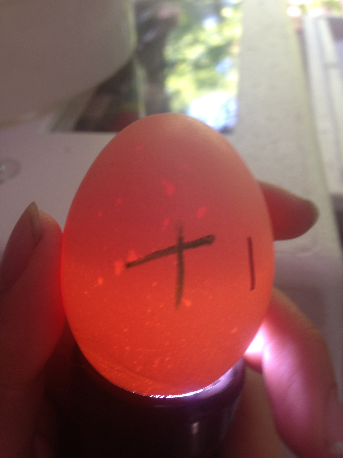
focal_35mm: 33
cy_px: 229
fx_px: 436
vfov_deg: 55.4
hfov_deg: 42.9
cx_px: 172
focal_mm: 4.12
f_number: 2.4
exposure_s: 1/24
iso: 50
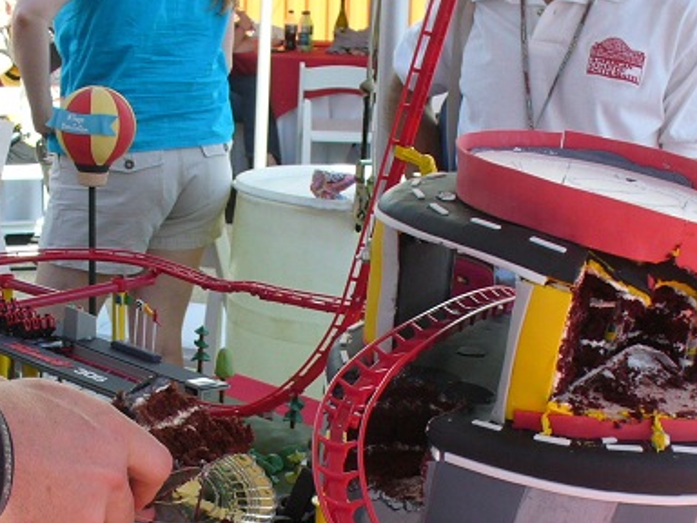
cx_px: 240
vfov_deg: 18.8
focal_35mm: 77
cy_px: 488
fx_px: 1550
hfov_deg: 25.2
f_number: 2.8
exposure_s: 1/320
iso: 80
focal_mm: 6.1
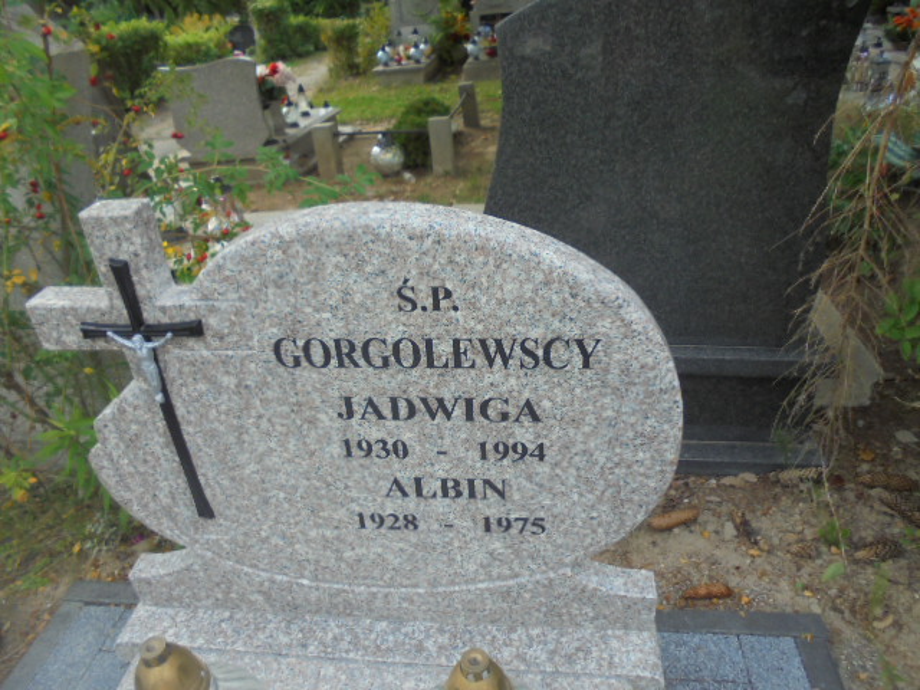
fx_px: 691
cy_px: 345
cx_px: 460
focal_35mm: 26
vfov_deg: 53.1
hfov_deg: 67.3
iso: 100
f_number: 3.5
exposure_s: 1/125
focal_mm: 4.6
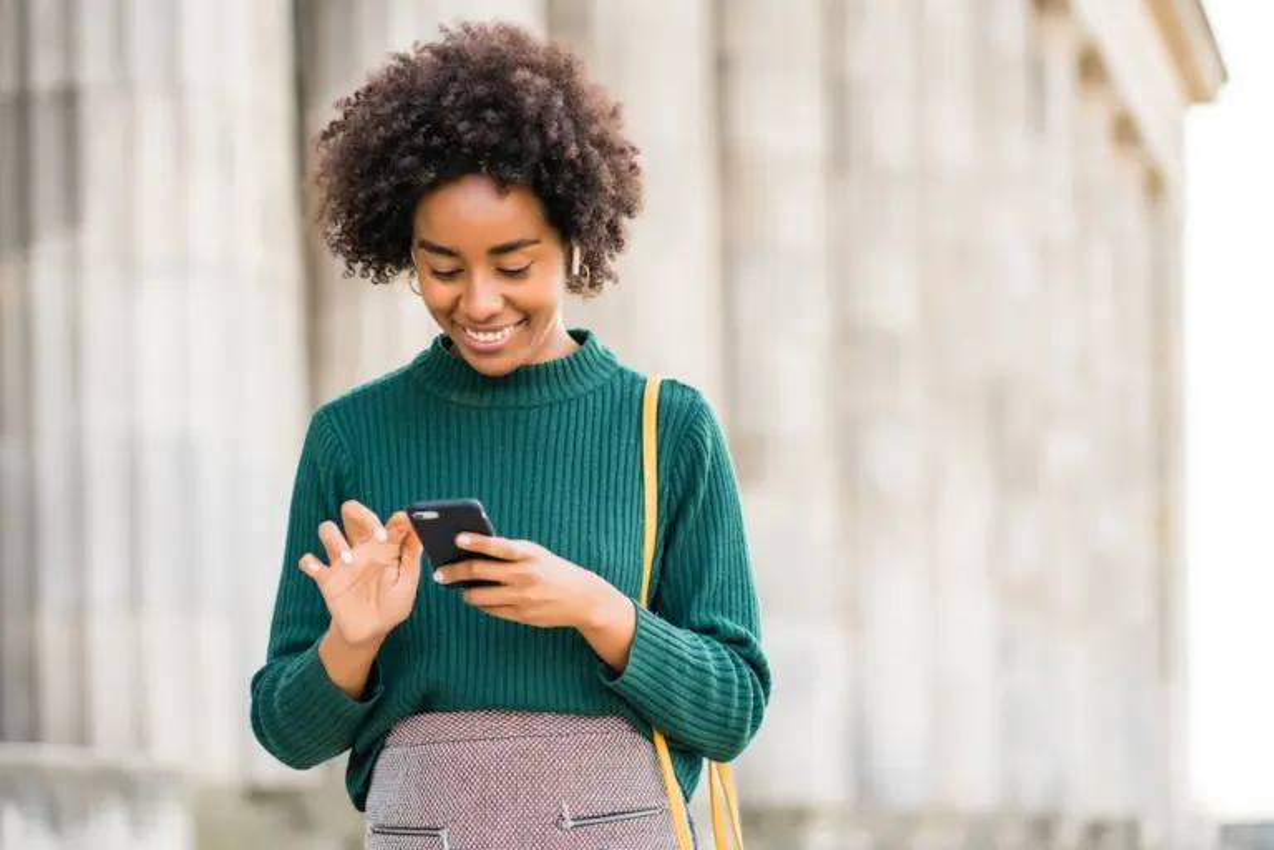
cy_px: 425
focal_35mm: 85
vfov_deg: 16.1
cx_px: 637
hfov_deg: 23.9
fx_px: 3008
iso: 200
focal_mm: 85
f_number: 2.5
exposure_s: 1/640
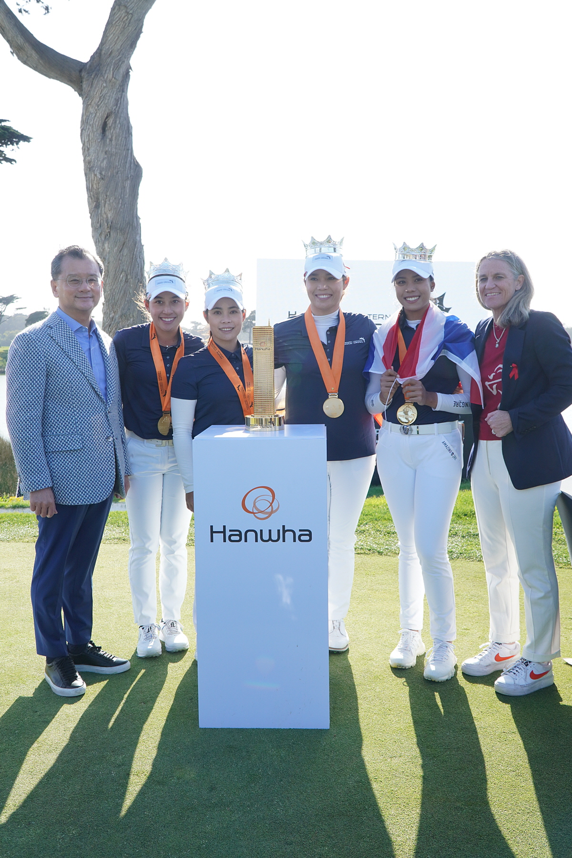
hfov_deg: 41.7
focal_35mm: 32
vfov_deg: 59.5
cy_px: 429
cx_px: 286
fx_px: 751
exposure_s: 1/320
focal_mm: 21
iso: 200
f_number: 5.6
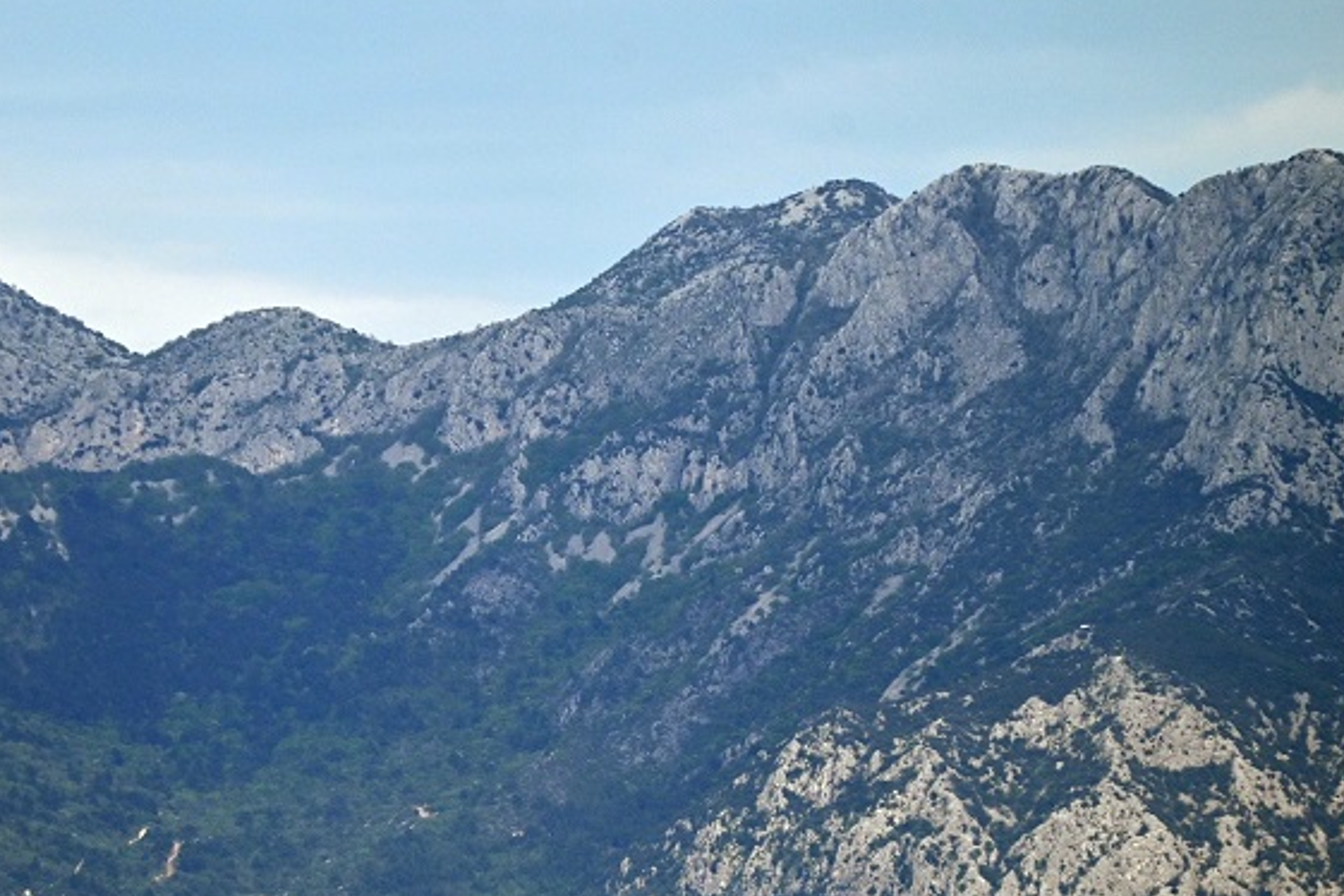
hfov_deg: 4.1
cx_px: 438
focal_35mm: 508
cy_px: 659
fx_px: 18964
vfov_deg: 2.7
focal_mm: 300
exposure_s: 1/1000
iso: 360
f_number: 5.6
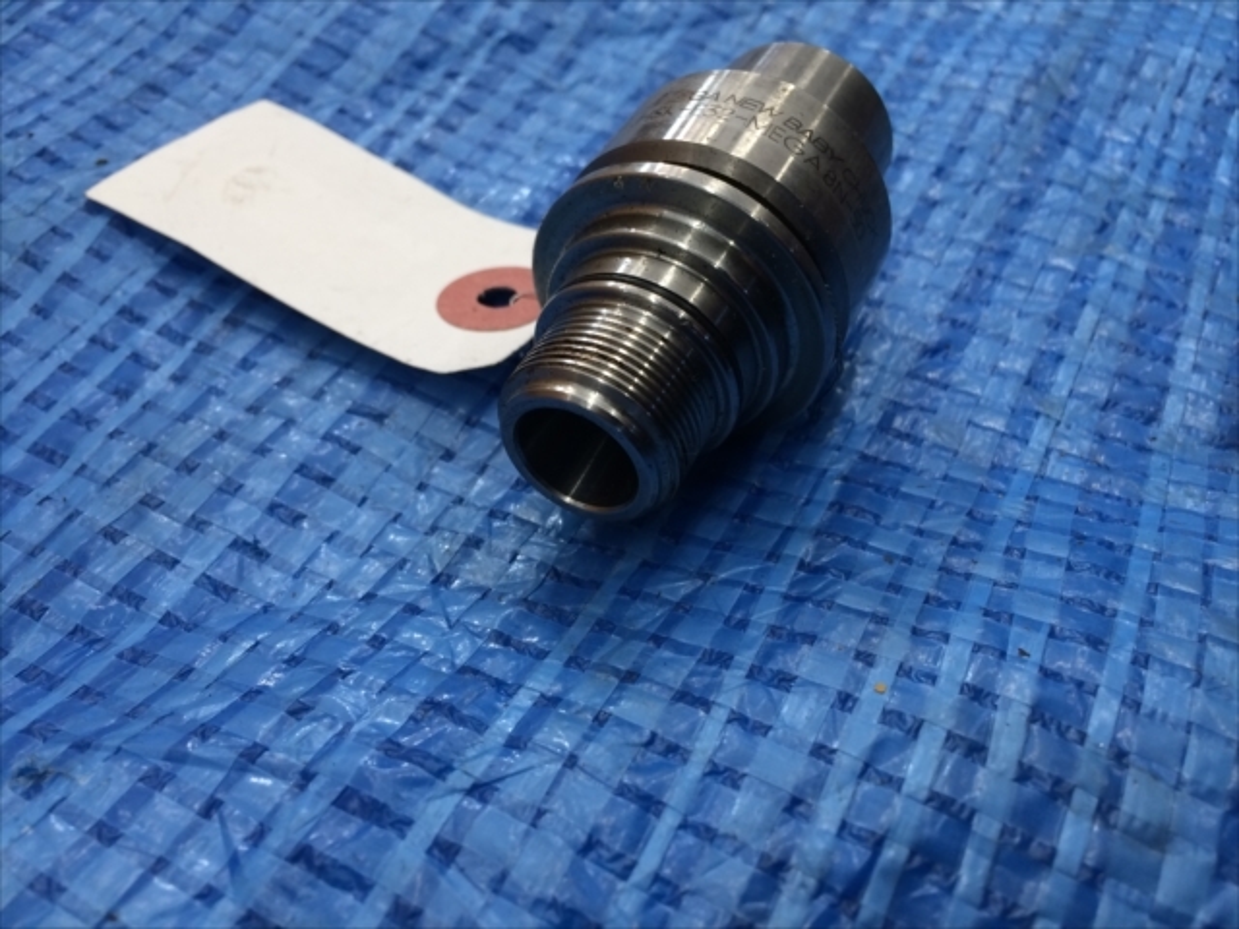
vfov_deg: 48.2
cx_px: 620
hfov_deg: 61.7
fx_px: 1038
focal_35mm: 29
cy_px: 464
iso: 40
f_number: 2.2
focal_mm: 4.15
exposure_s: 1/30
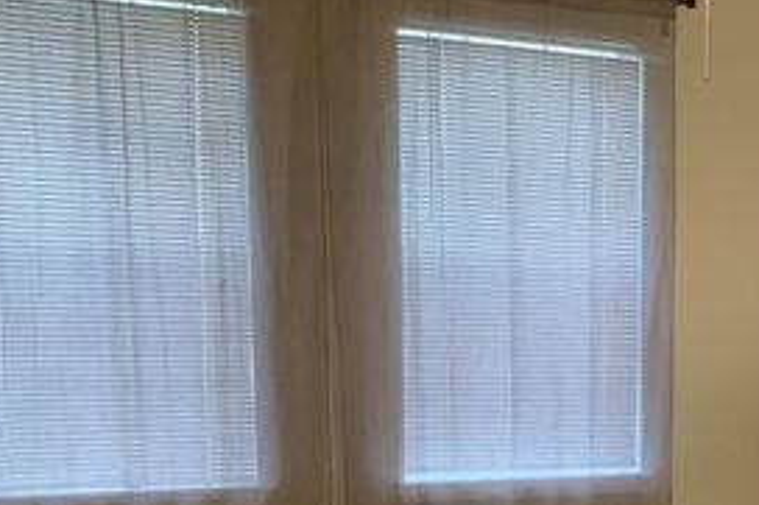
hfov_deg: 27.6
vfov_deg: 18.7
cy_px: 547
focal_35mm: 70
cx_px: 716
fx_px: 1475
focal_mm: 4.25
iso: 320
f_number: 1.8
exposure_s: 1/40
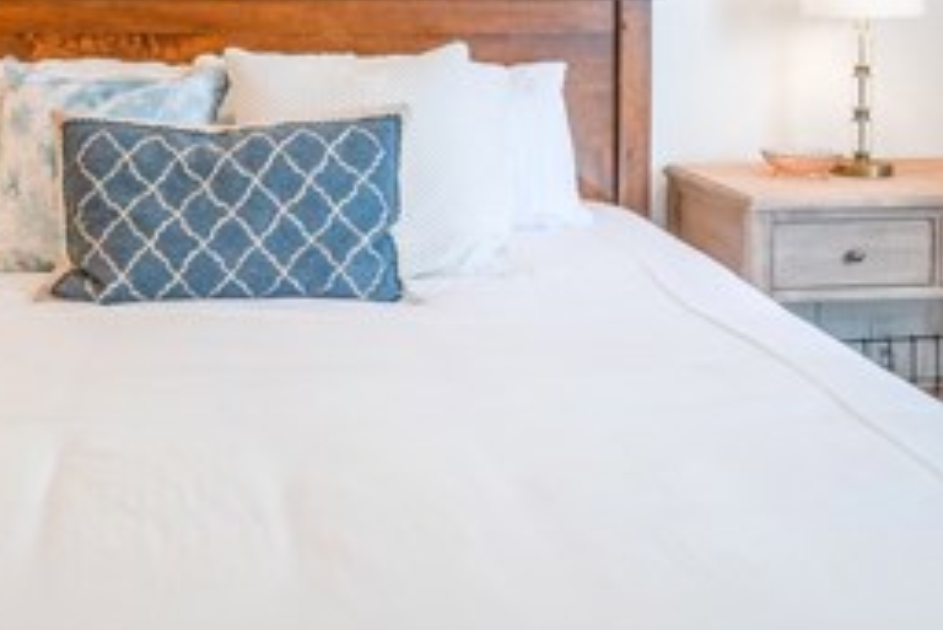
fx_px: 1179
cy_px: -39
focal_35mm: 45
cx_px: 239
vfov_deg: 27.7
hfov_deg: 42.3
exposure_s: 1/30
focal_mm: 18
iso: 125
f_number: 9
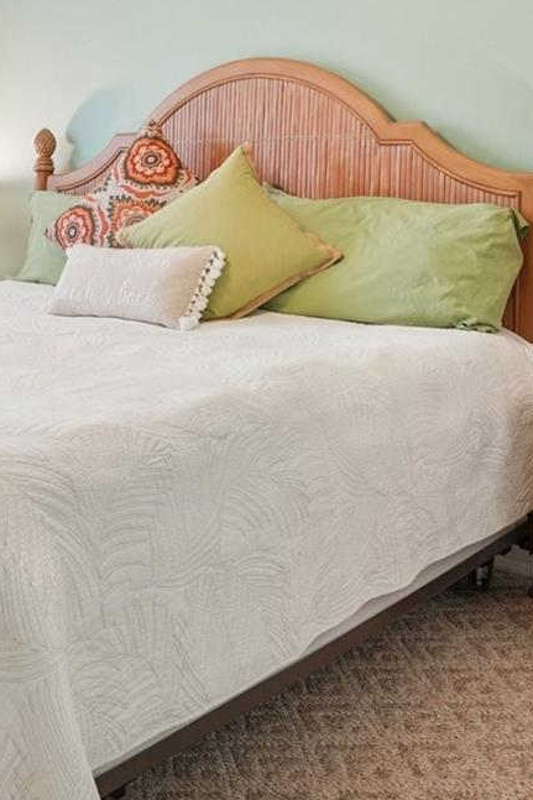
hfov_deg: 27.2
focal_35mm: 47
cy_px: 184
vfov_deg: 40.5
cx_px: 12
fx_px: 1044
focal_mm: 19
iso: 400
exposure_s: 1/15
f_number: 8
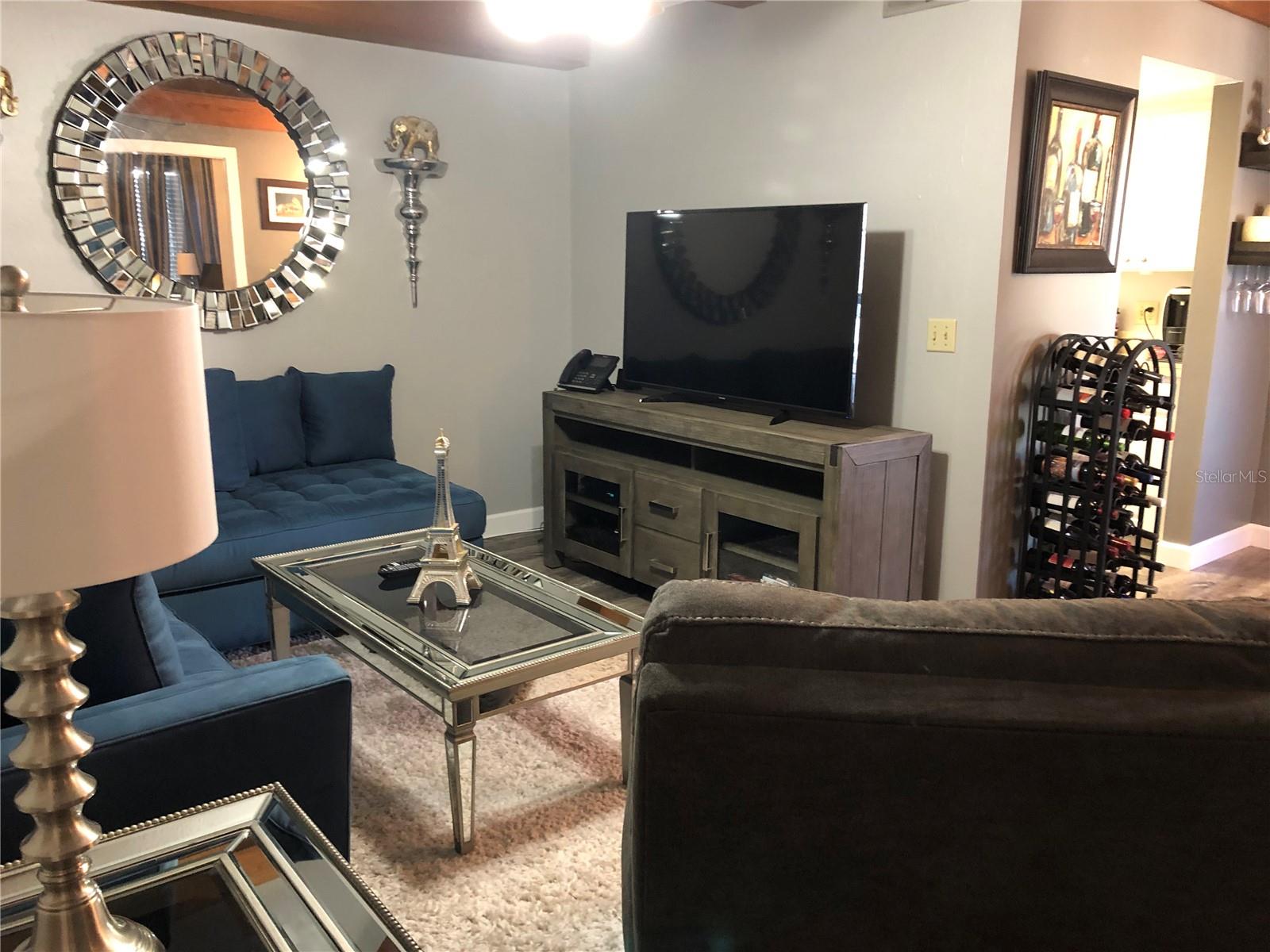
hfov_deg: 63.4
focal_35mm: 28
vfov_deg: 49.7
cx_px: 635
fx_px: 1027
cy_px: 476
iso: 100
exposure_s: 1/9
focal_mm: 3.99
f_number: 1.8
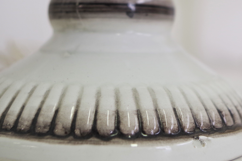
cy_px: 32
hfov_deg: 27.3
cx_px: 146
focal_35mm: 74
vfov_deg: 18.3
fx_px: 497
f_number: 4
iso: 200
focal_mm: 24.38
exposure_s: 1/60
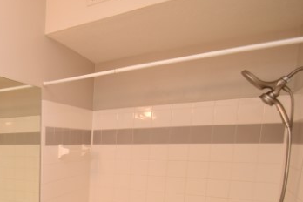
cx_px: -5
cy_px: 183
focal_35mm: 31
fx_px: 261
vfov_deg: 39.2
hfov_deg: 48.6
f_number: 5
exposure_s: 1/100
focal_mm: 10
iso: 800
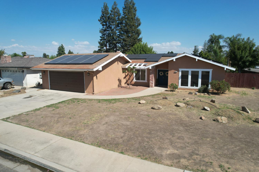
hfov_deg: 78.6
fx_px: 158
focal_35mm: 22
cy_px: 86
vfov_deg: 57.2
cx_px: 130
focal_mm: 8.38
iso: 100
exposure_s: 1/2000
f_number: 2.8
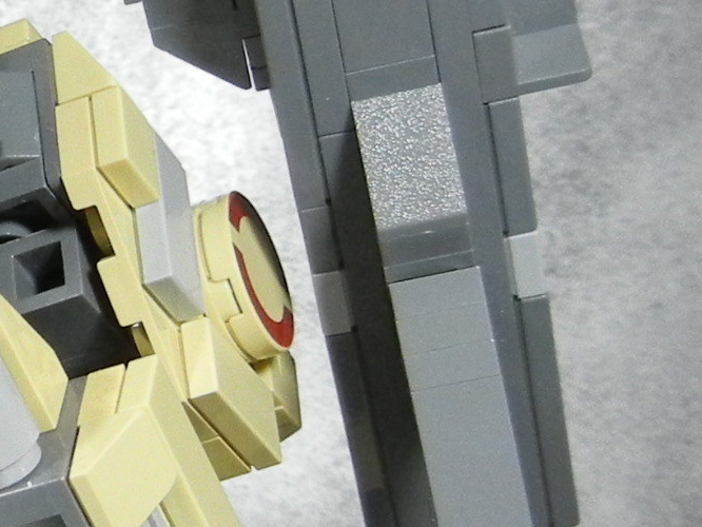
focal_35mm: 147
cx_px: -299
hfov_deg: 12.8
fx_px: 2982
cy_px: 350
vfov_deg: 10.1
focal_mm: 5.4
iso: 400
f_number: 3.5
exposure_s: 1/62.6
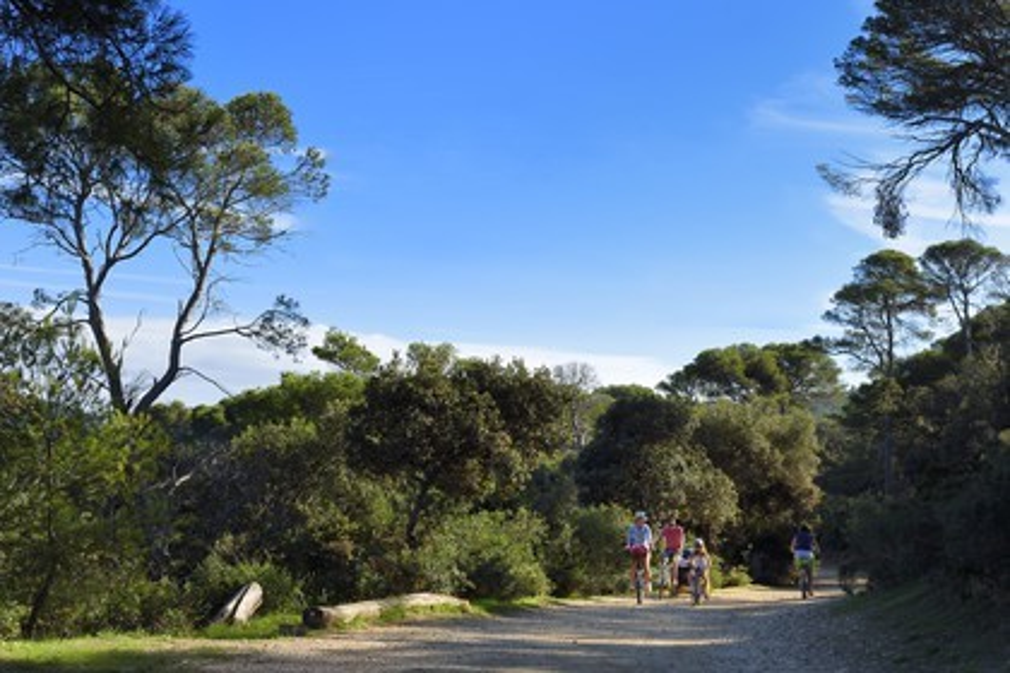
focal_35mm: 56
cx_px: 505
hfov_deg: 35.6
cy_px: 336
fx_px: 1571
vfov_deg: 24.2
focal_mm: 56
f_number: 10
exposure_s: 1/250
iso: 200
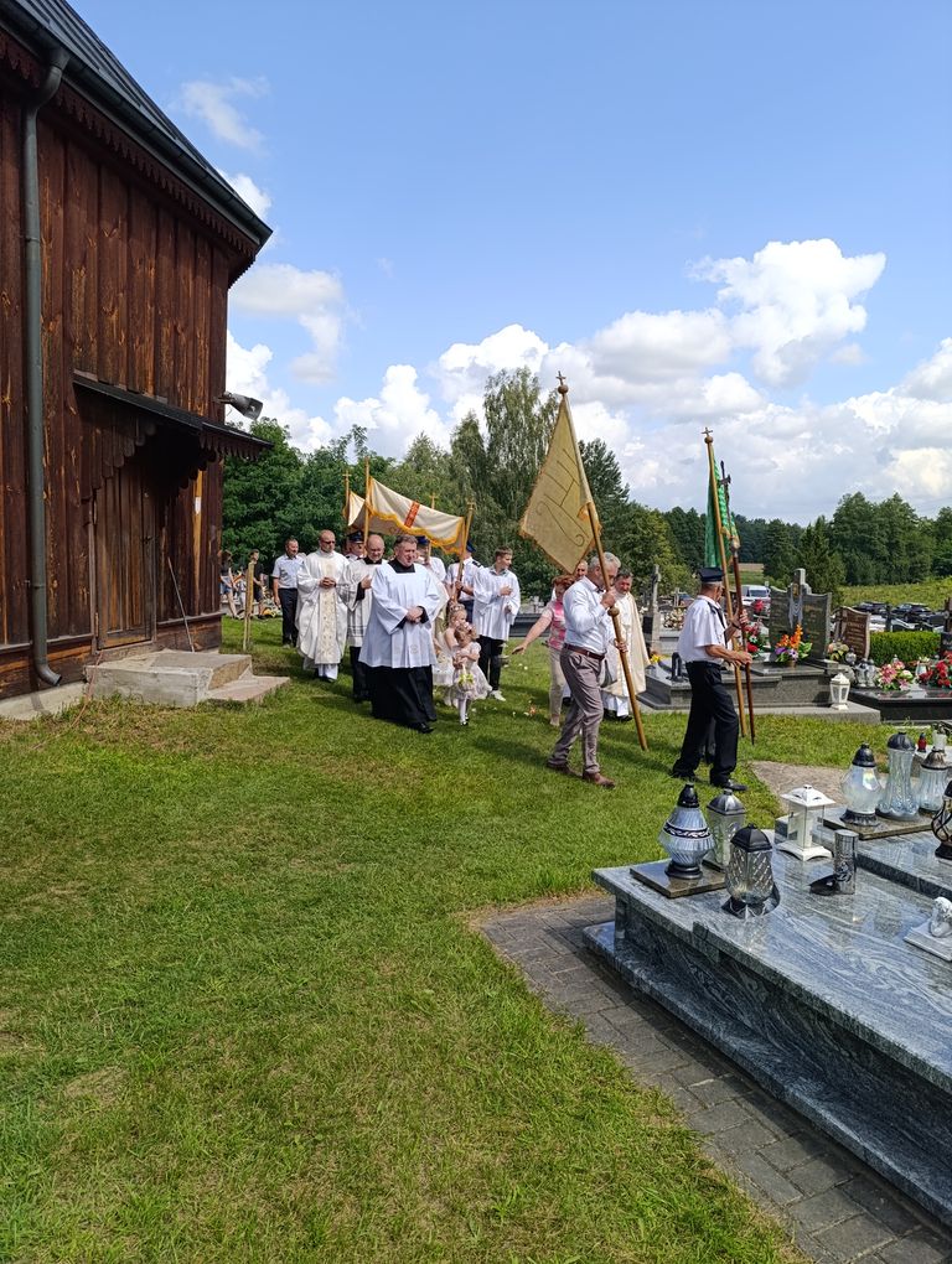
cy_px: 632
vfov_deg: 73.8
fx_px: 841
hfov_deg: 59.0
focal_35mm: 23
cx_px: 476
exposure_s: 1/495
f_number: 1.6
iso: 50
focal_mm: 6.14
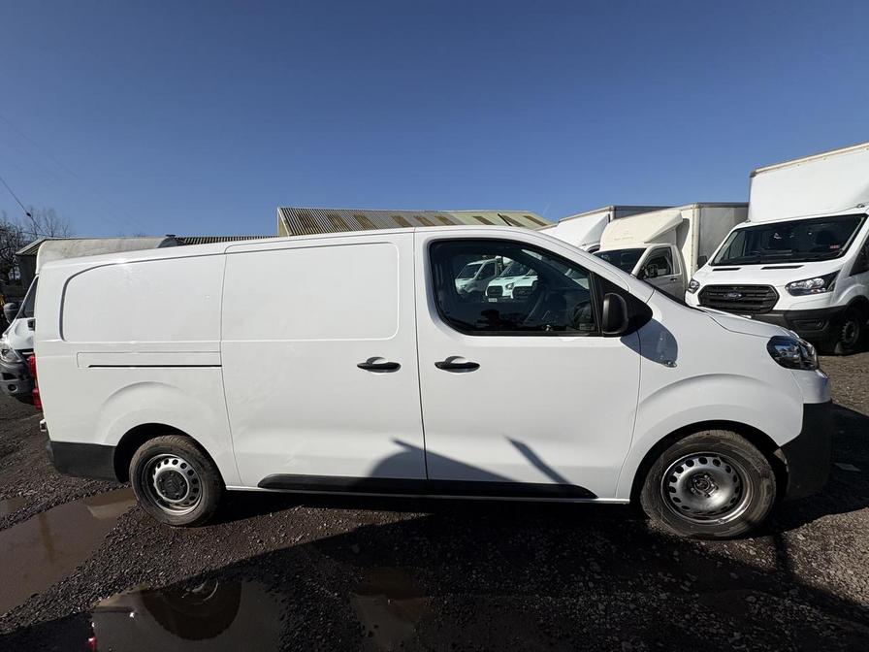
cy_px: 326
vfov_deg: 85.7
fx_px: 351
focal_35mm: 14
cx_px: 434
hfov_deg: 102.1
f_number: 2.2
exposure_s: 1/5263
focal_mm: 2.22
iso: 50
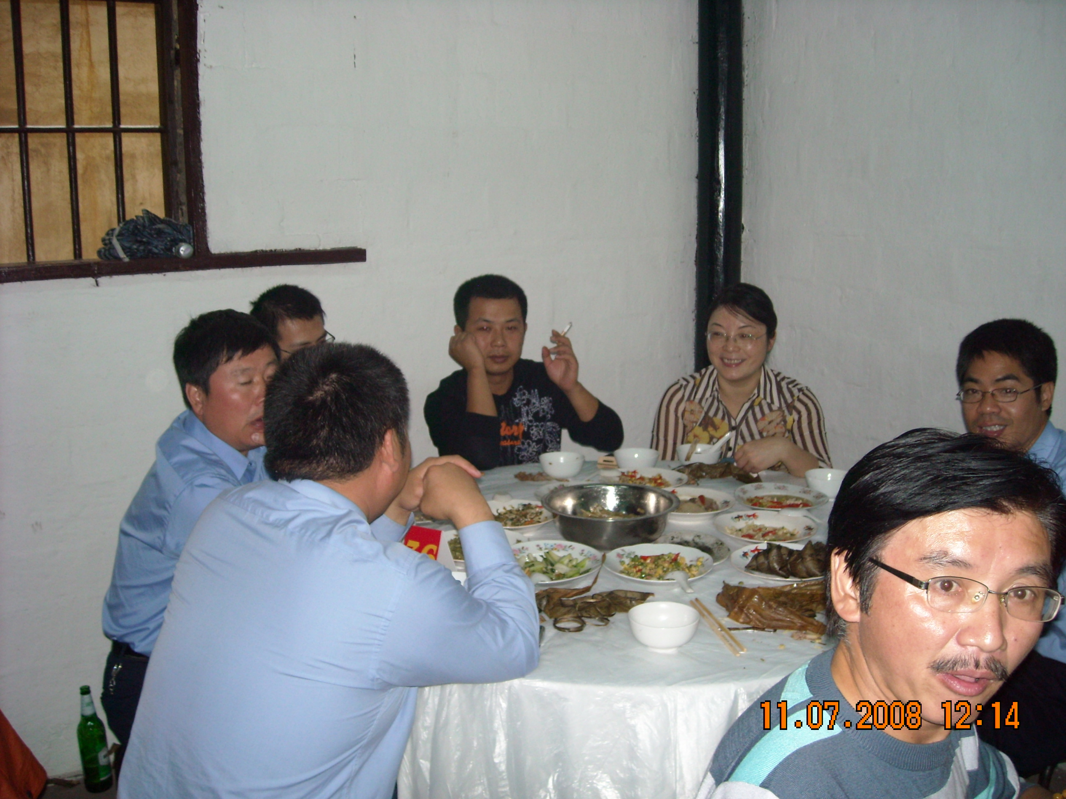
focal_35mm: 35
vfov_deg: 40.7
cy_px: 400
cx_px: 533
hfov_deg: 52.6
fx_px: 1078
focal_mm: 5.7
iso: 200
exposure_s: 1/60
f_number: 2.8
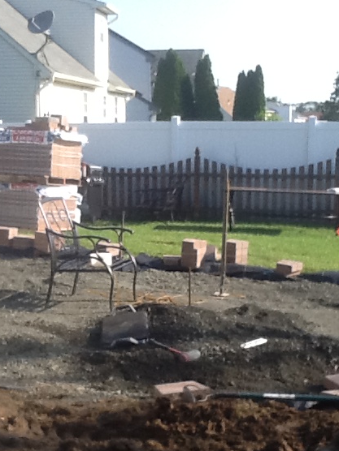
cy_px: 290
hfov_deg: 19.4
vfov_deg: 25.6
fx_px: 992
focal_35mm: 76
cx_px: 144
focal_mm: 2.03
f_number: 2.4
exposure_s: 1/608
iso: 40
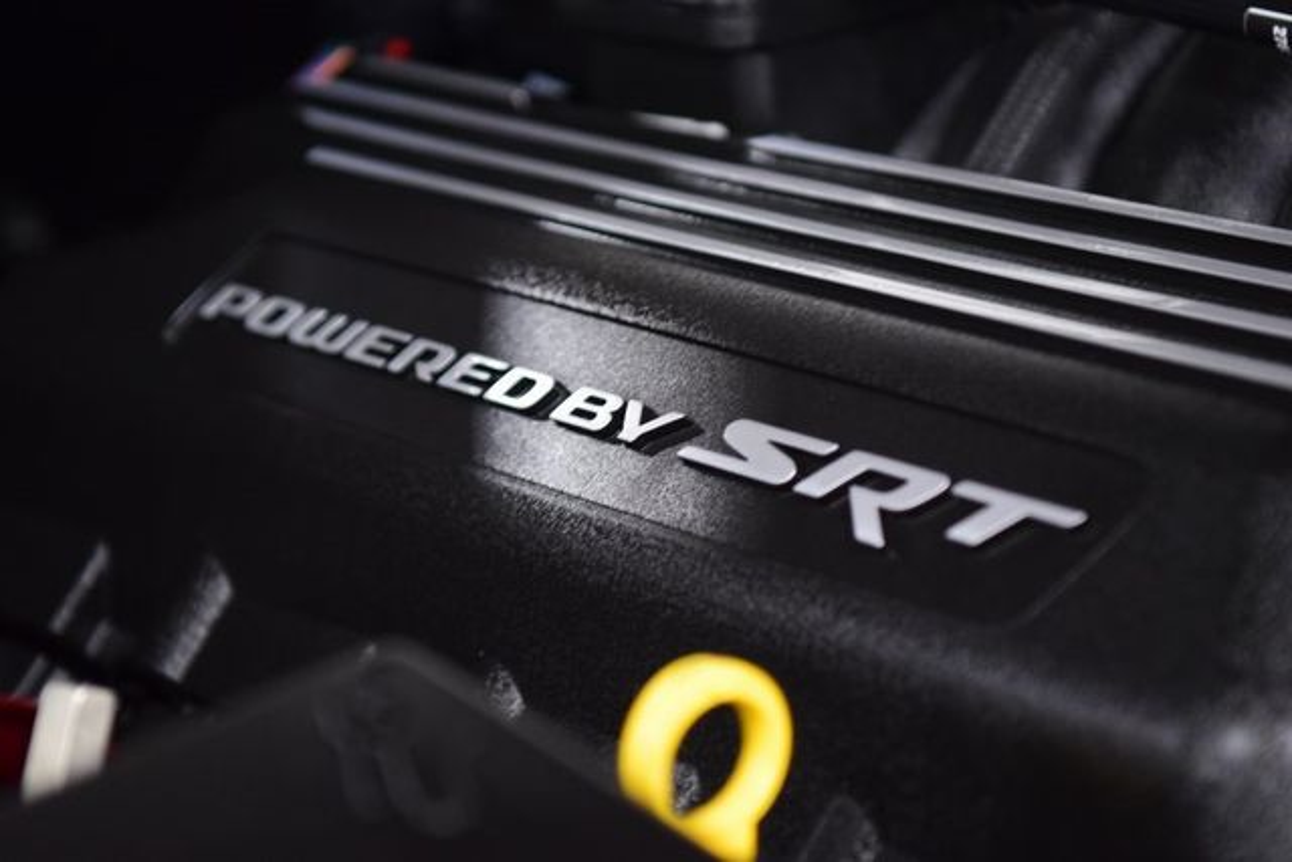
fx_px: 3769
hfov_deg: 19.5
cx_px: 646
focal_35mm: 105
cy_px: 431
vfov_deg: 13.0
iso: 1600
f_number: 2.8
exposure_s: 1/40
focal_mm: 70
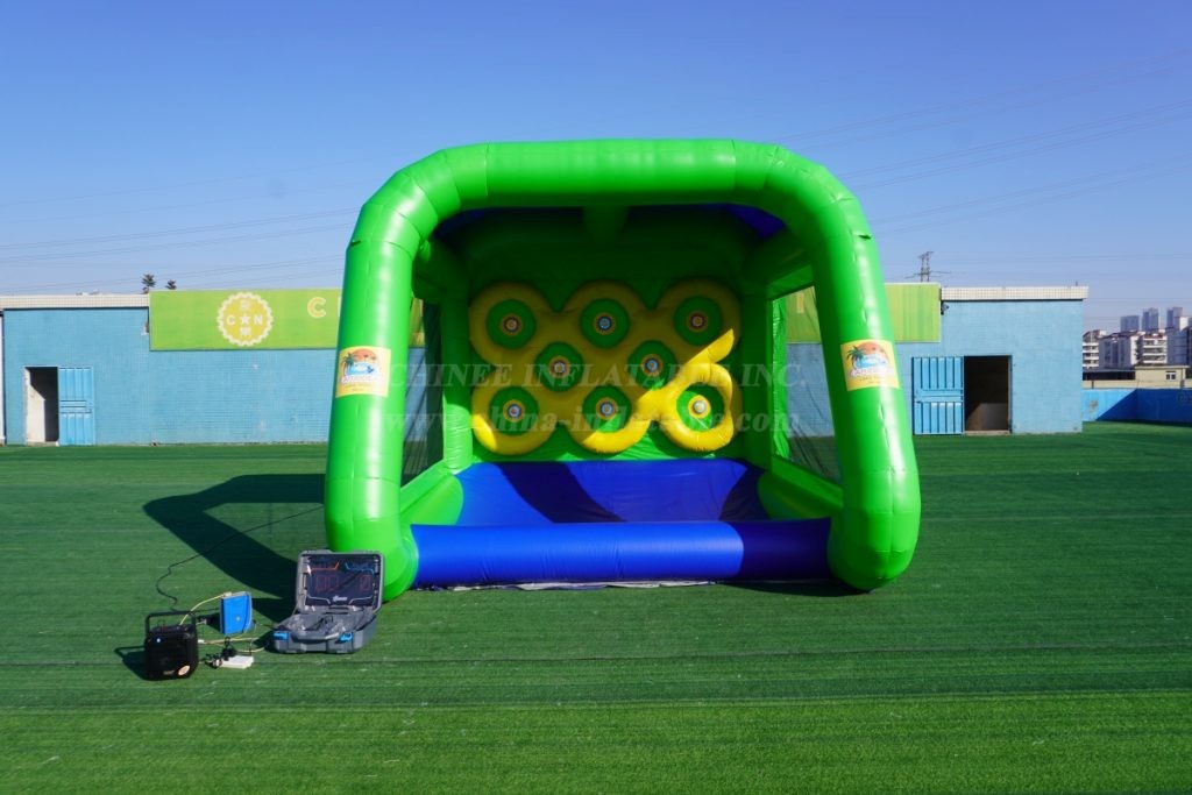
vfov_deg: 53.1
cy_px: 398
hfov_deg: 73.7
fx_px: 795
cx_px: 596
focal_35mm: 24
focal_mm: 16
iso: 100
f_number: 10
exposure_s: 1/160
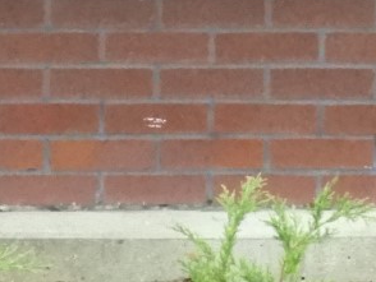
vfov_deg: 4.6
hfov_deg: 6.2
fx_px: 3457
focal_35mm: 318
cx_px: 182
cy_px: -406
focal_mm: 11.6
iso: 1600
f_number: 4.8
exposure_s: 1/2000
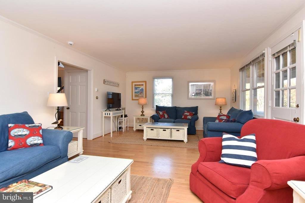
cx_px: 152
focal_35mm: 18
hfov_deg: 90.0
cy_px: 102
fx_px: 153
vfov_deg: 67.5
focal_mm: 12
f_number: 7.1
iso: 800
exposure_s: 1/80
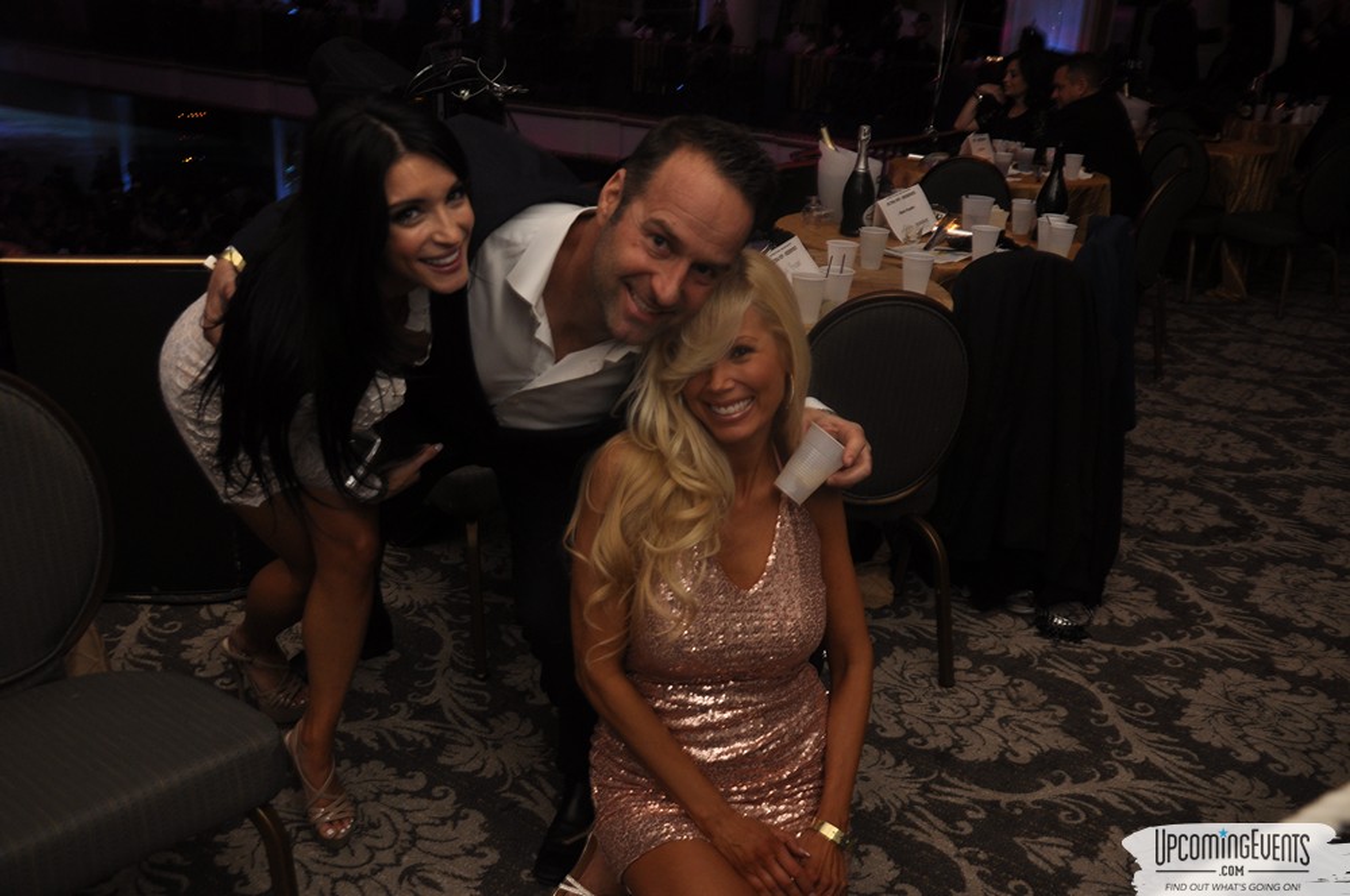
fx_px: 1236
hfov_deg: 57.3
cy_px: 448
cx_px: 675
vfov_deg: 39.9
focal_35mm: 33
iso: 400
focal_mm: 22
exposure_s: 1/60
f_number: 5
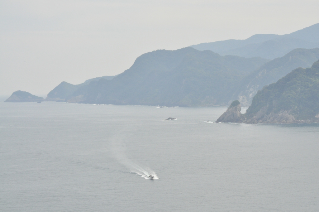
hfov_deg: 18.2
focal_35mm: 112
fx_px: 996
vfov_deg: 12.1
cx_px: 160
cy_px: 106
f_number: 32
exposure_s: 1/125
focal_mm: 75
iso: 800
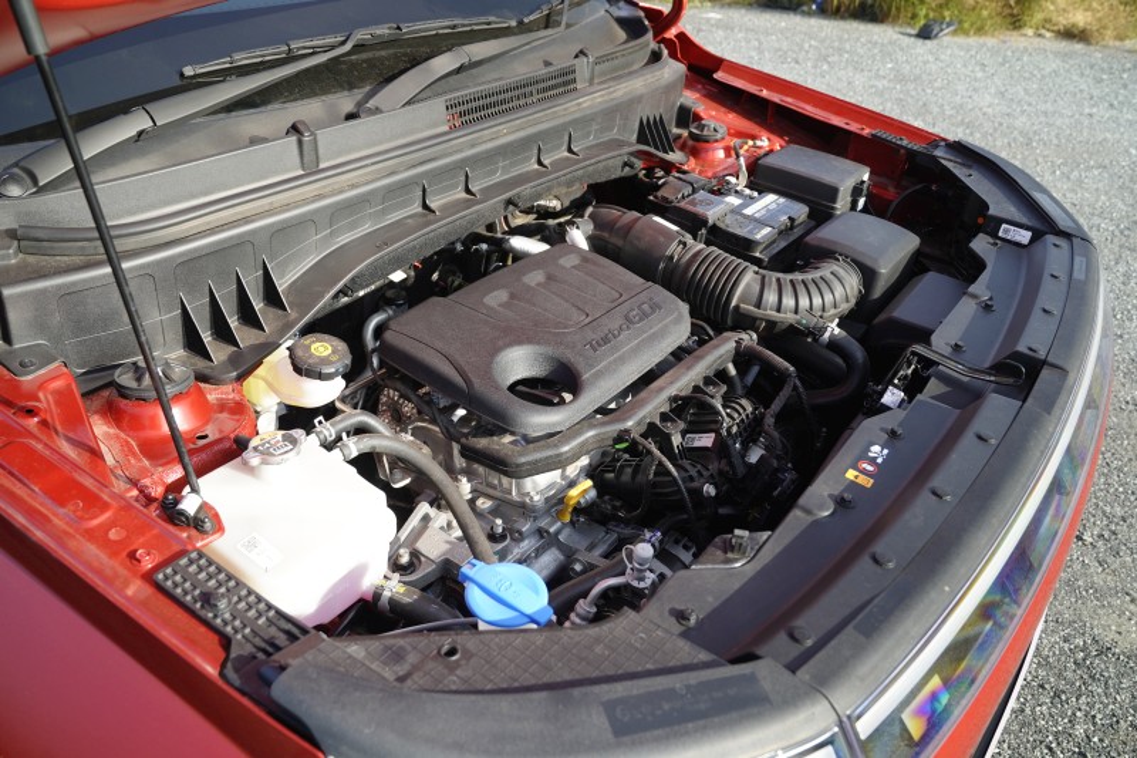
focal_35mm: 29
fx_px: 916
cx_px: 568
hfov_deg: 63.7
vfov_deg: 44.9
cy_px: 379
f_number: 5.6
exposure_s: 1/50
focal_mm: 29
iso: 320
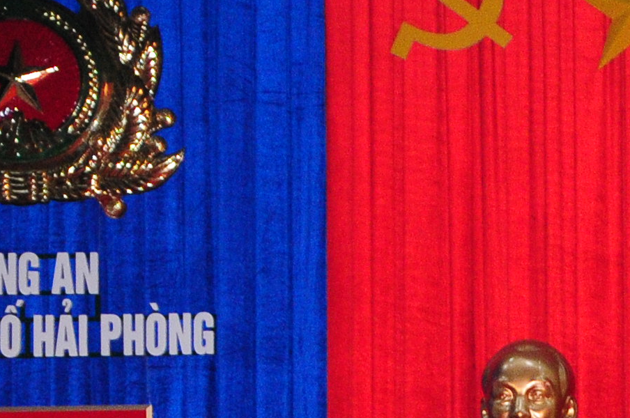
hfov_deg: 8.2
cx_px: 1195
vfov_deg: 5.6
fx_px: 4229
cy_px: 611
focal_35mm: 242
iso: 1250
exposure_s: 1/250
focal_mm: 34
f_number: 4.2
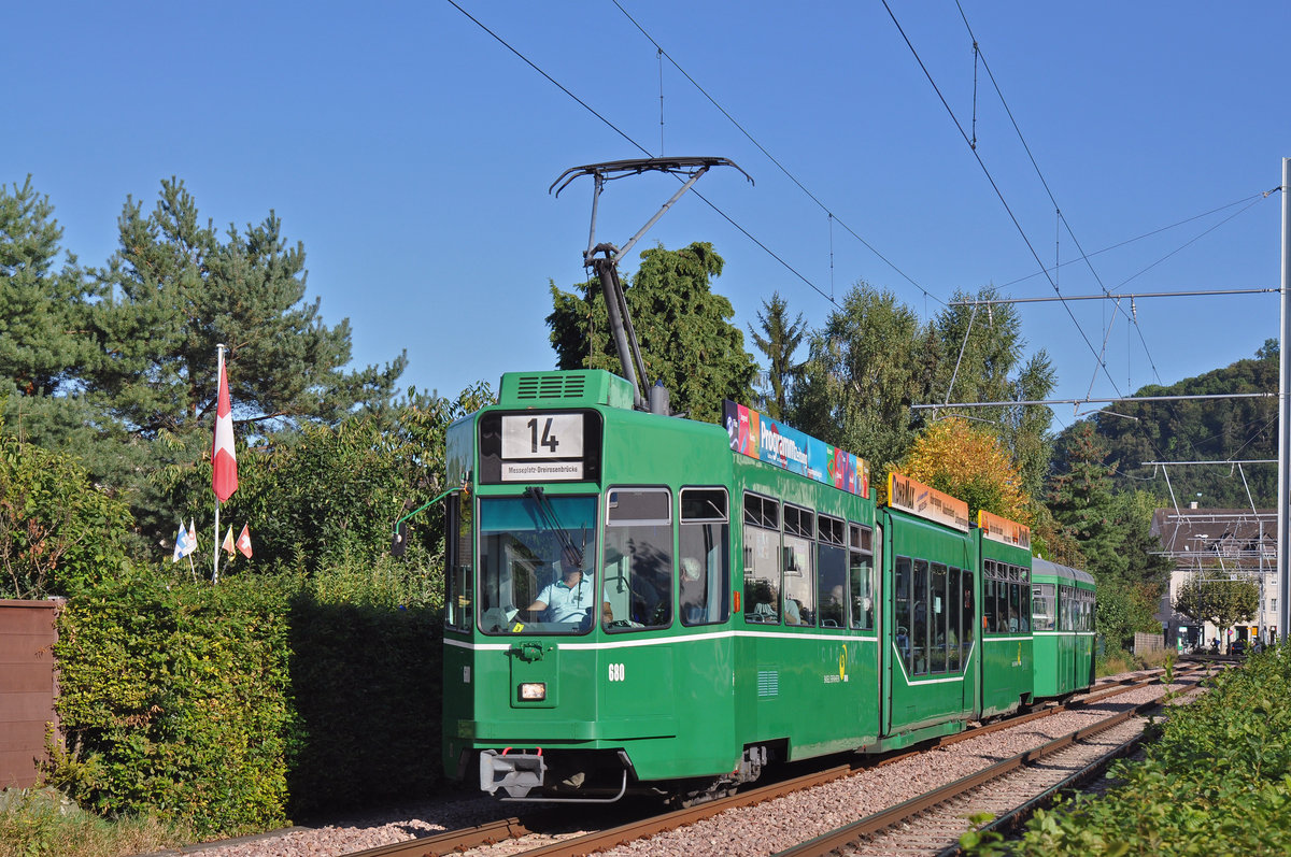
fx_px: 2364
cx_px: 646
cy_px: 428
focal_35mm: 66
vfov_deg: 20.6
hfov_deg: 30.5
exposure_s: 1/1000
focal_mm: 44
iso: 400
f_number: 8
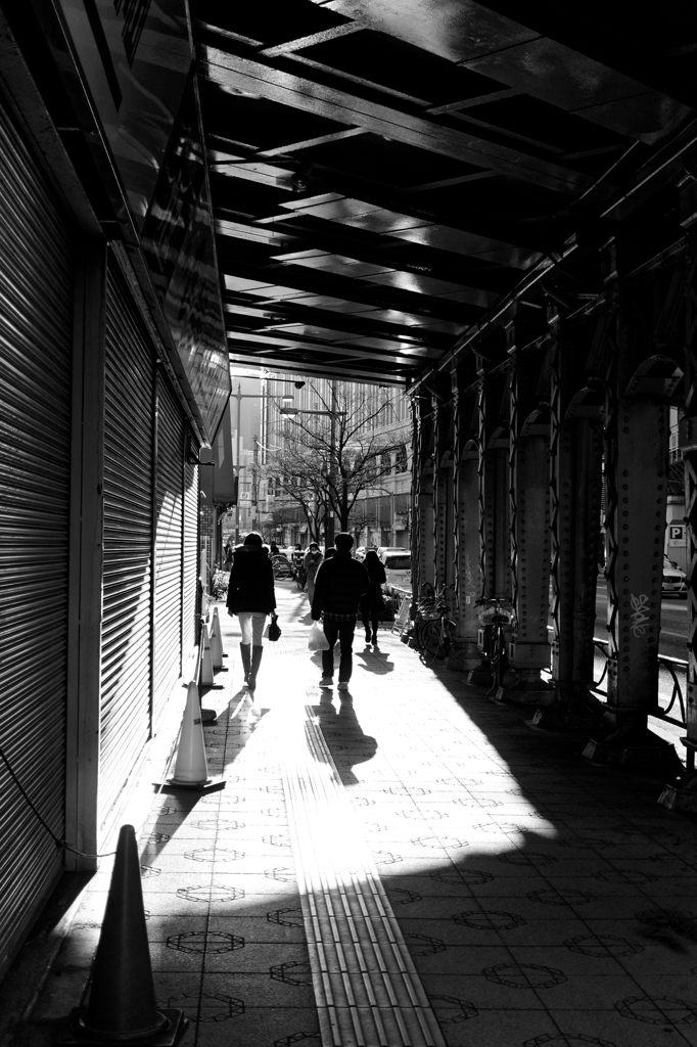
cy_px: 524
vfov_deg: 40.4
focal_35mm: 49
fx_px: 1424
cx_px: 348
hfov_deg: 27.5
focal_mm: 18.5
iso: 160
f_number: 1.8
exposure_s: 1/2500
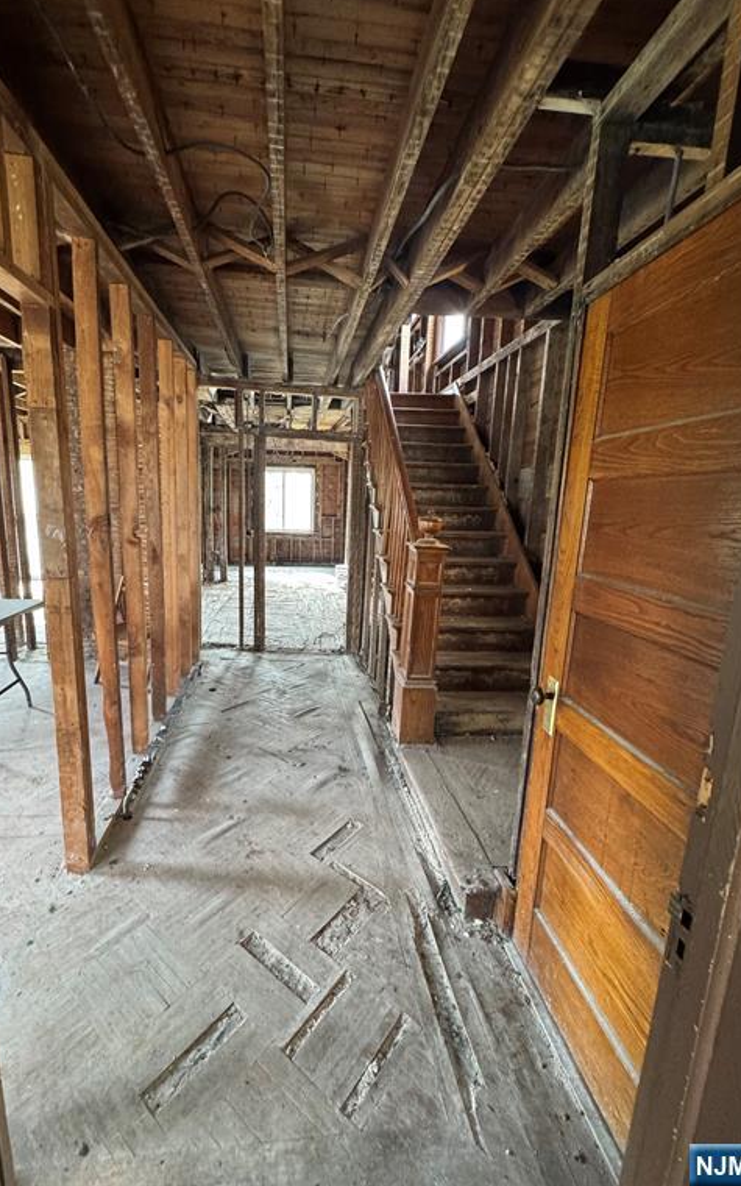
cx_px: 334
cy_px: 588
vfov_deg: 101.5
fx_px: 485
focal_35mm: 15
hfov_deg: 74.6
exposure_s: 1/60
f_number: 2.2
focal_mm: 2.22
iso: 640
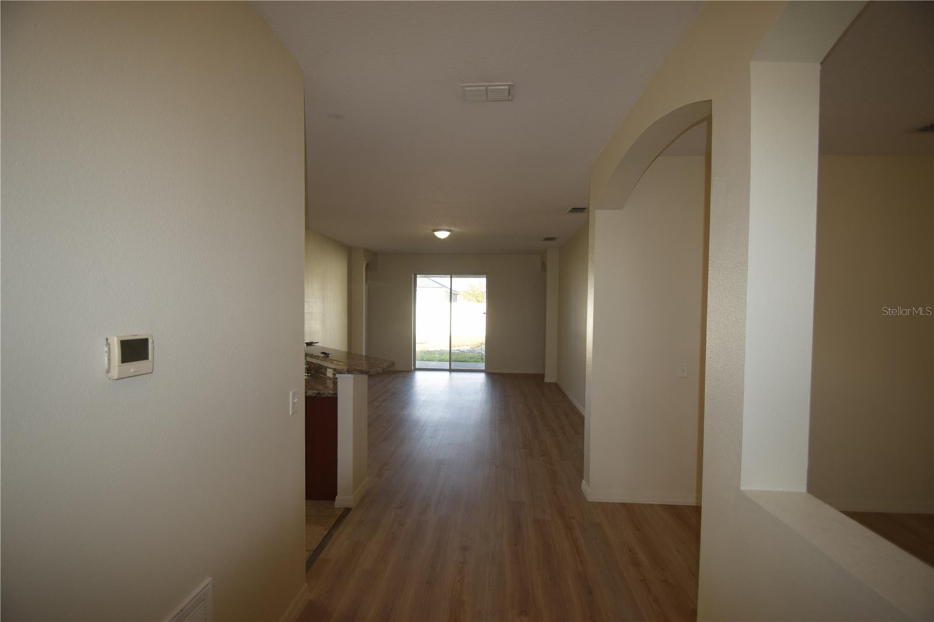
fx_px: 389
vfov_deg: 77.3
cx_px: 467
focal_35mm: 15
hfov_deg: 100.4
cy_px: 311
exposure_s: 1/200
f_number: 3.5
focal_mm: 10
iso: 400
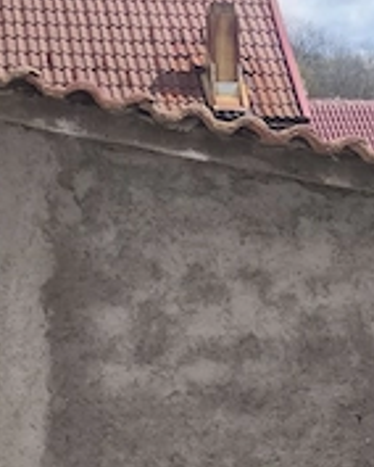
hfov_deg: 15.7
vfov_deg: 19.6
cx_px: 356
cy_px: 364
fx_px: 1340
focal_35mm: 97
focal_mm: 6.18
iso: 50
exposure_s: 1/1250
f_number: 1.65
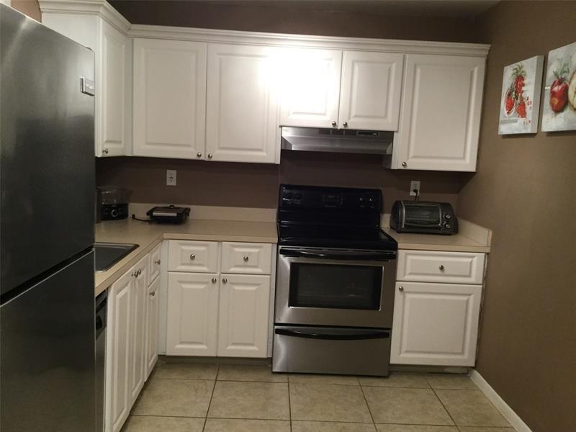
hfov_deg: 58.4
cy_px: 216
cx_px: 288
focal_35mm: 31
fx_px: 516
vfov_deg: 45.4
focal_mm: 3.3
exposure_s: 1/30
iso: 100
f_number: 2.4
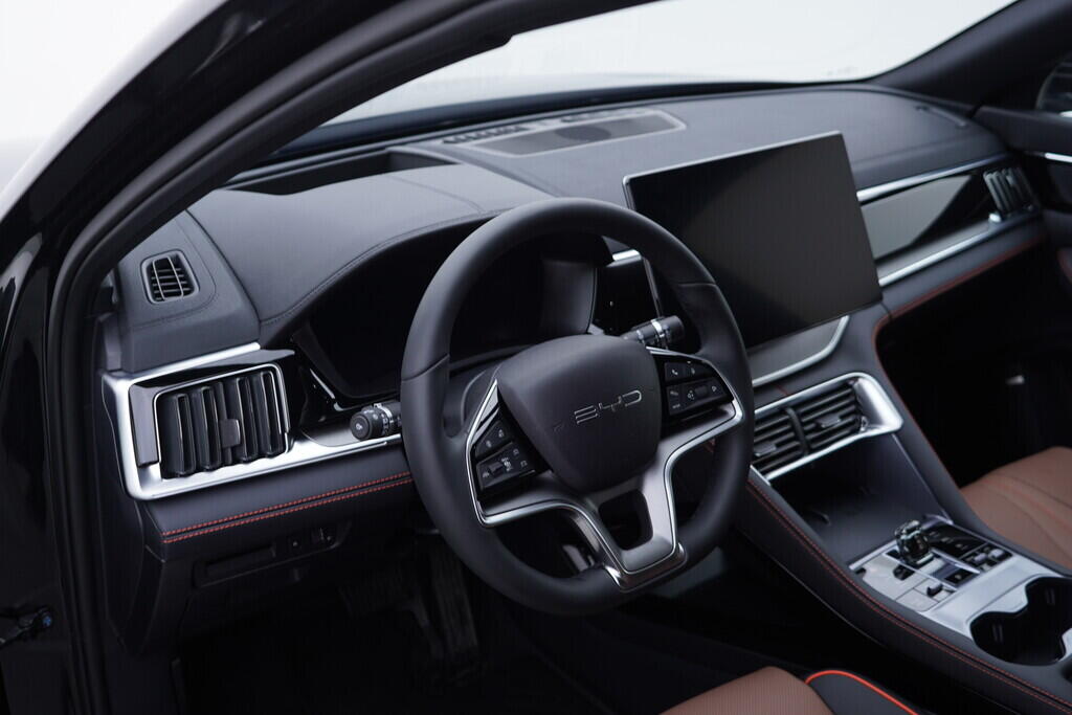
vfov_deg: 36.9
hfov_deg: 53.1
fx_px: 1072
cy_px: 358
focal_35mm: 36
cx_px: 536
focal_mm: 24
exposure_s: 1/50
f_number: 3.2
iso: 125
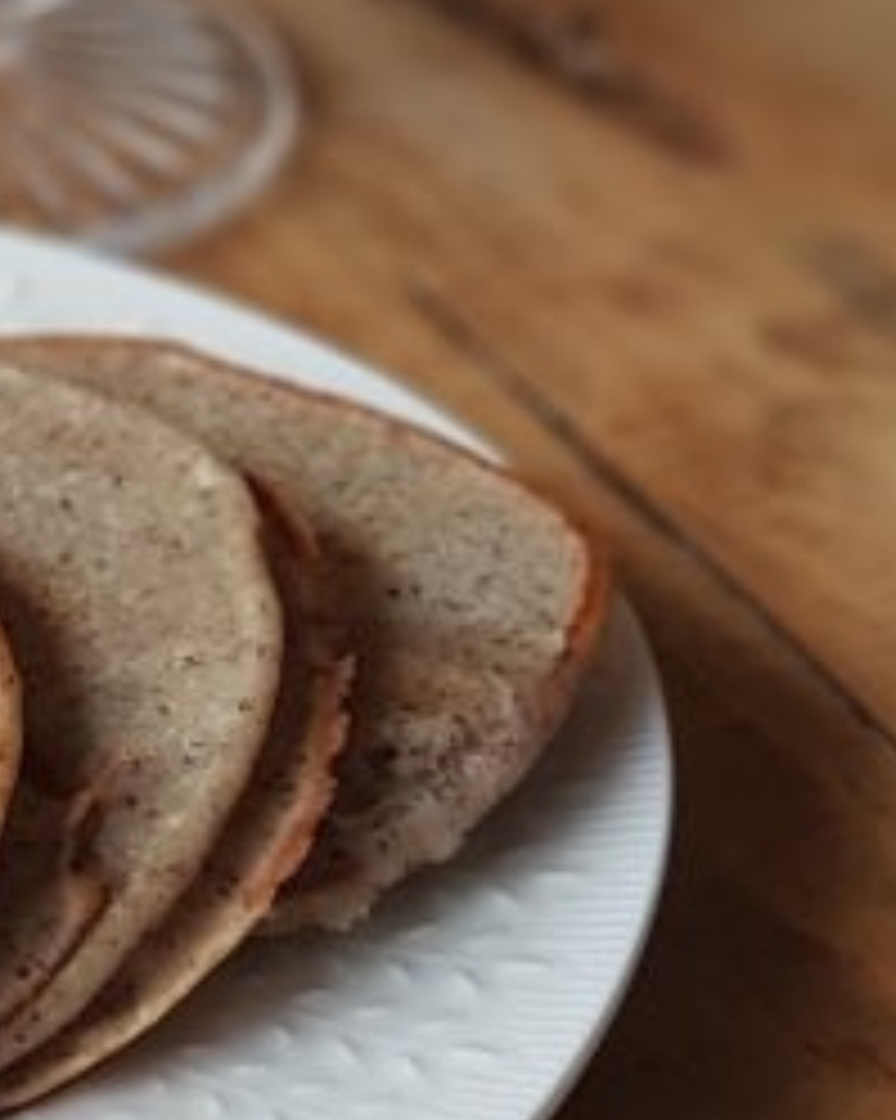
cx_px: -887
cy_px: 769
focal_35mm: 209
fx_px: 6932
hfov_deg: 7.1
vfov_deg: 9.2
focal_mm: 6
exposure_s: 1/30
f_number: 2.4
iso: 50
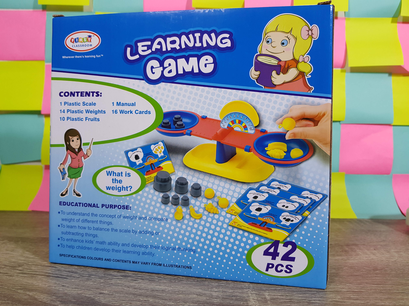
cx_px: 204
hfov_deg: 67.3
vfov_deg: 53.1
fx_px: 307
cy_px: 153
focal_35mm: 26
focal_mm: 4.2
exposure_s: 1/50
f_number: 1.7
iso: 100
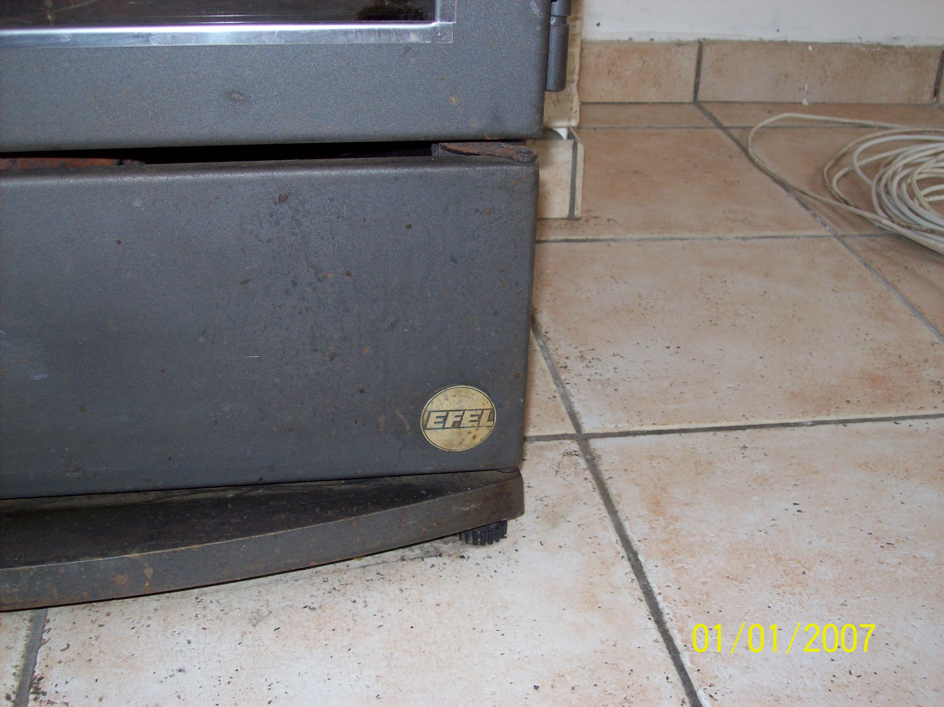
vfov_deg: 32.2
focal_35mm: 45
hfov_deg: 42.1
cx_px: 472
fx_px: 1227
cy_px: 354
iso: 80
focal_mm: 7.6
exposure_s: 1/73.6
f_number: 3
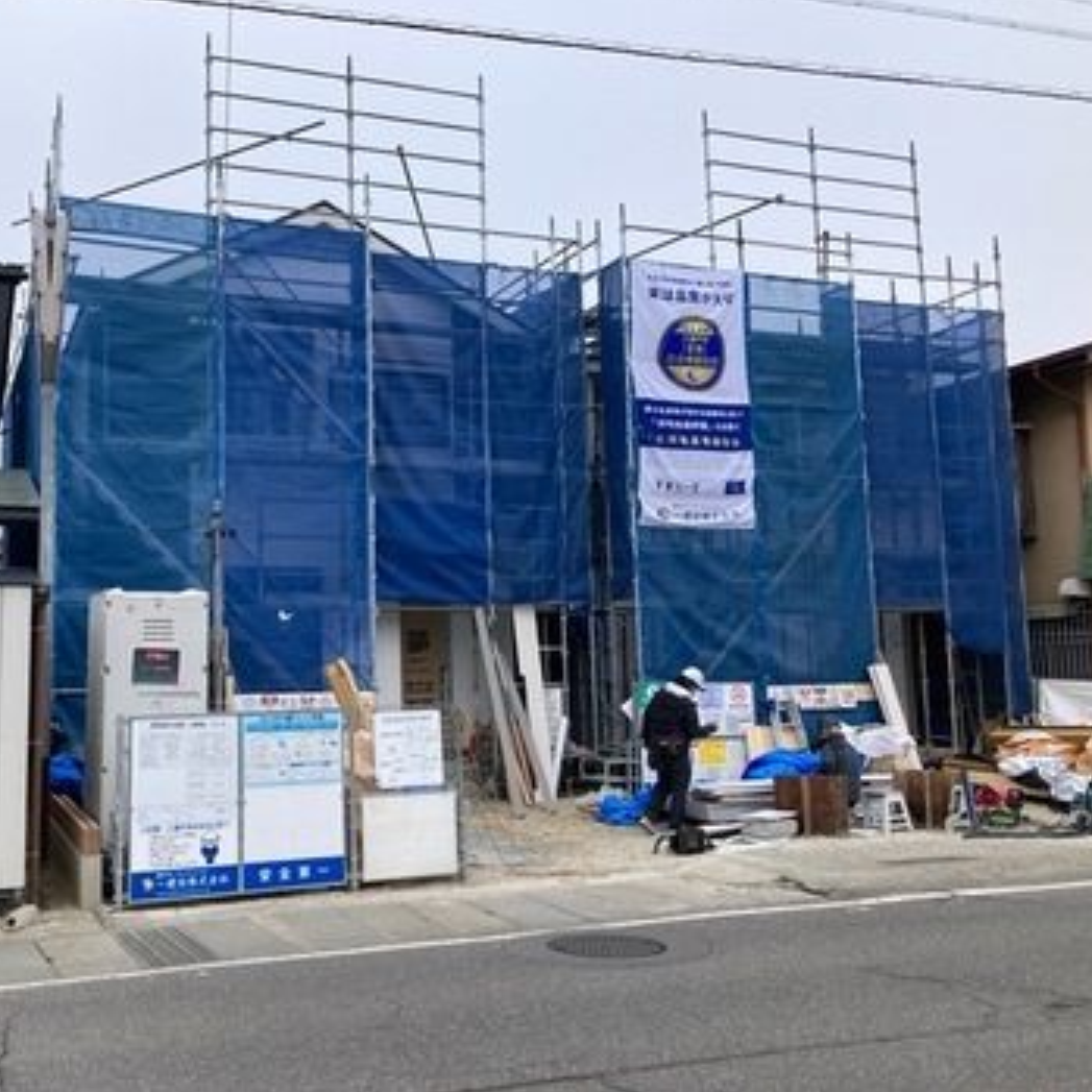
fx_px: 1213
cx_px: 375
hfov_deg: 47.8
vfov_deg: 48.5
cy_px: 541
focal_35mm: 34
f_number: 1.8
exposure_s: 1/1185
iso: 20
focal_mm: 3.99
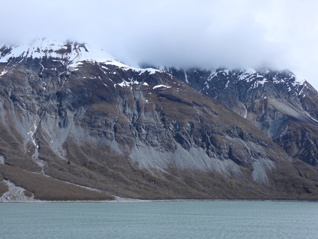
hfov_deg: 38.2
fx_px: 459
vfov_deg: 29.1
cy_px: 120
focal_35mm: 50
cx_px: 159
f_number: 3.5
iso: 100
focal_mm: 8.9
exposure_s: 1/1600
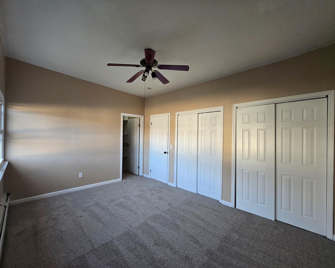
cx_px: 158
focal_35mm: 14
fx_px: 139
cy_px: 138
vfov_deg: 88.0
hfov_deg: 100.6
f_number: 2.2
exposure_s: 1/60
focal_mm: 1.7
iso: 160
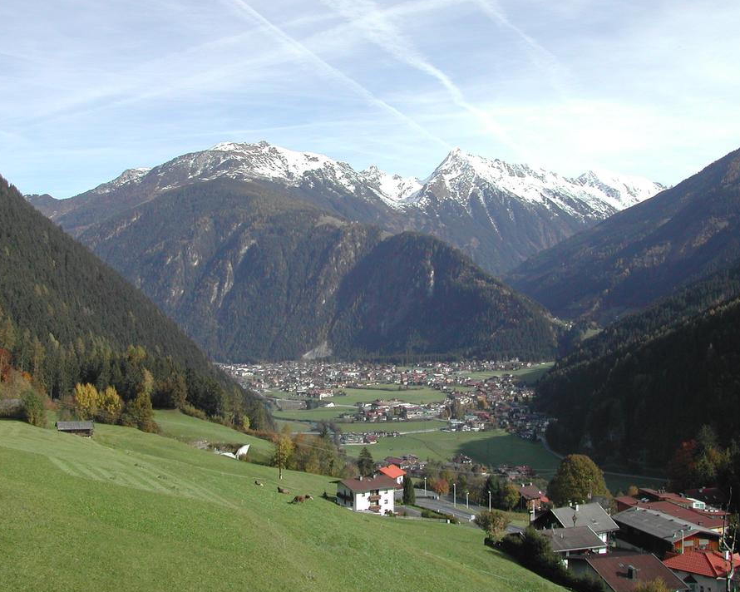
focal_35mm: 40
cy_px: 296
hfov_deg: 45.8
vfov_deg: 37.3
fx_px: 876
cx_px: 353
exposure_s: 1/190
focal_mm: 8
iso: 100
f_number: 7.6
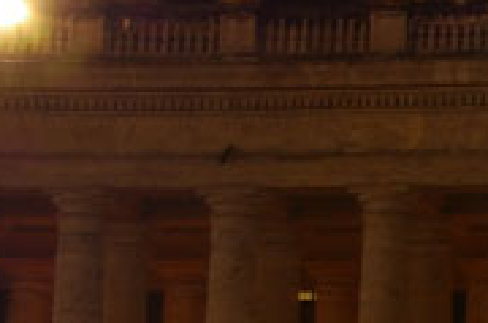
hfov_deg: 12.0
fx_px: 2082
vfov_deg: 8.8
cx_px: 960
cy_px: 248
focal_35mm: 154
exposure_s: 1/8
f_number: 4
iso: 200
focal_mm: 18
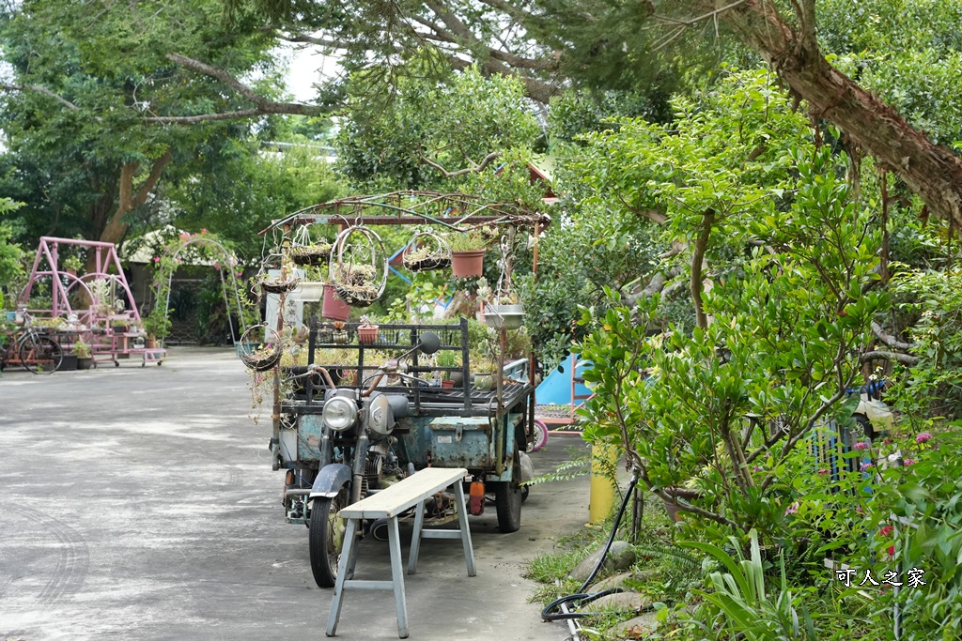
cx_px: 481
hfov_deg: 28.8
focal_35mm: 70
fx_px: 1871
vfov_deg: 19.5
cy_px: 320
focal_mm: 70
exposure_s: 1/640
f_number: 8
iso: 2000
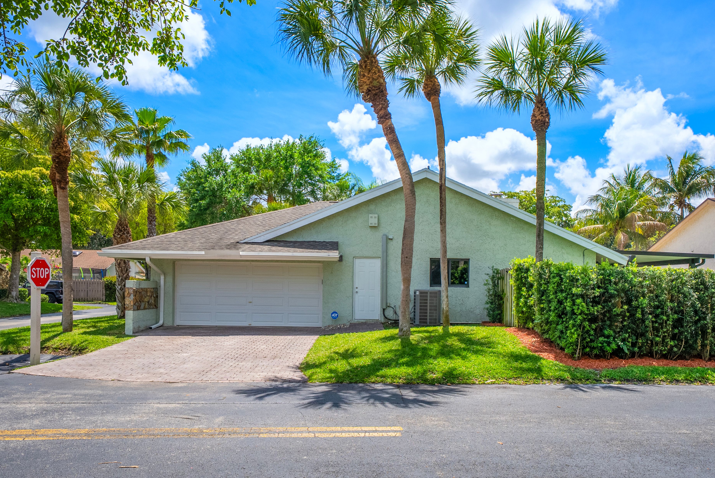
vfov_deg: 53.1
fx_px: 477
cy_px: 221
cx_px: 383
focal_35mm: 24
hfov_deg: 73.6
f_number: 8
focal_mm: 21
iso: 320
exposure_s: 1/800
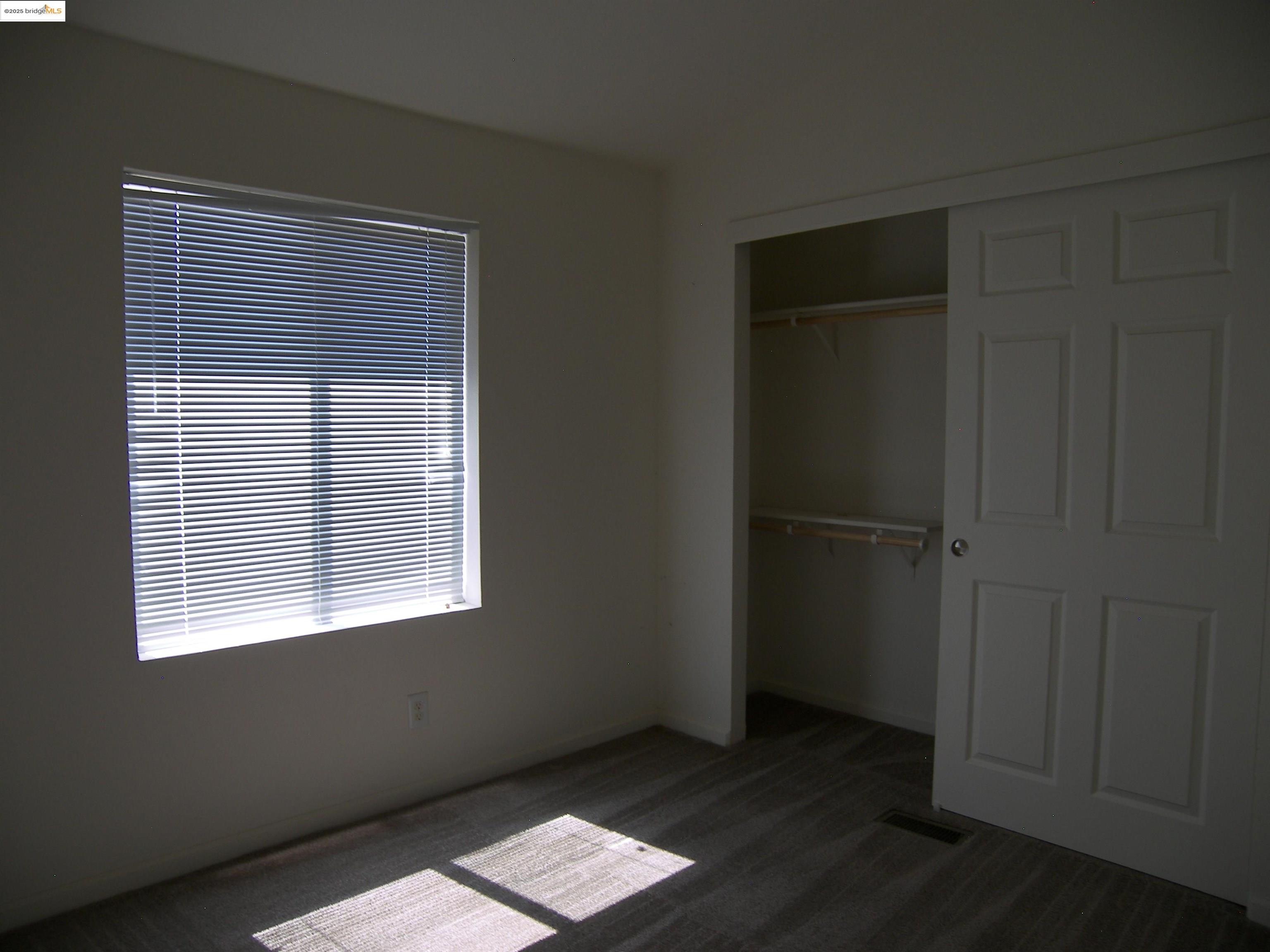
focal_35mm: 24
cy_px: 476
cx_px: 635
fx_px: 881
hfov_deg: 71.6
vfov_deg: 56.8
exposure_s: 1/50
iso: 50
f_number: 2.8
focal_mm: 5
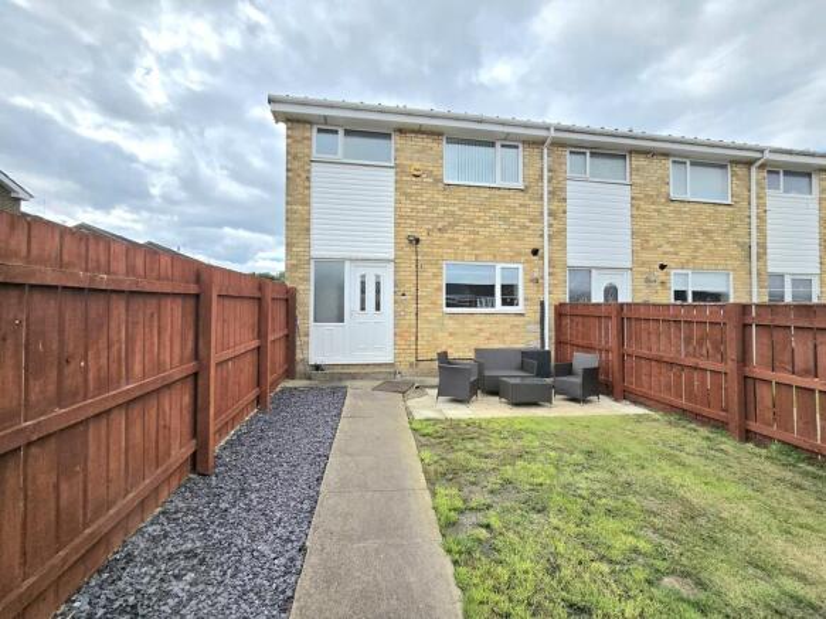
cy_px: 310
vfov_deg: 89.9
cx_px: 413
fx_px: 310
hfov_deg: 106.2
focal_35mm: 13
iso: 50
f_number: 2.2
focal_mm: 2.2
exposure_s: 1/2500
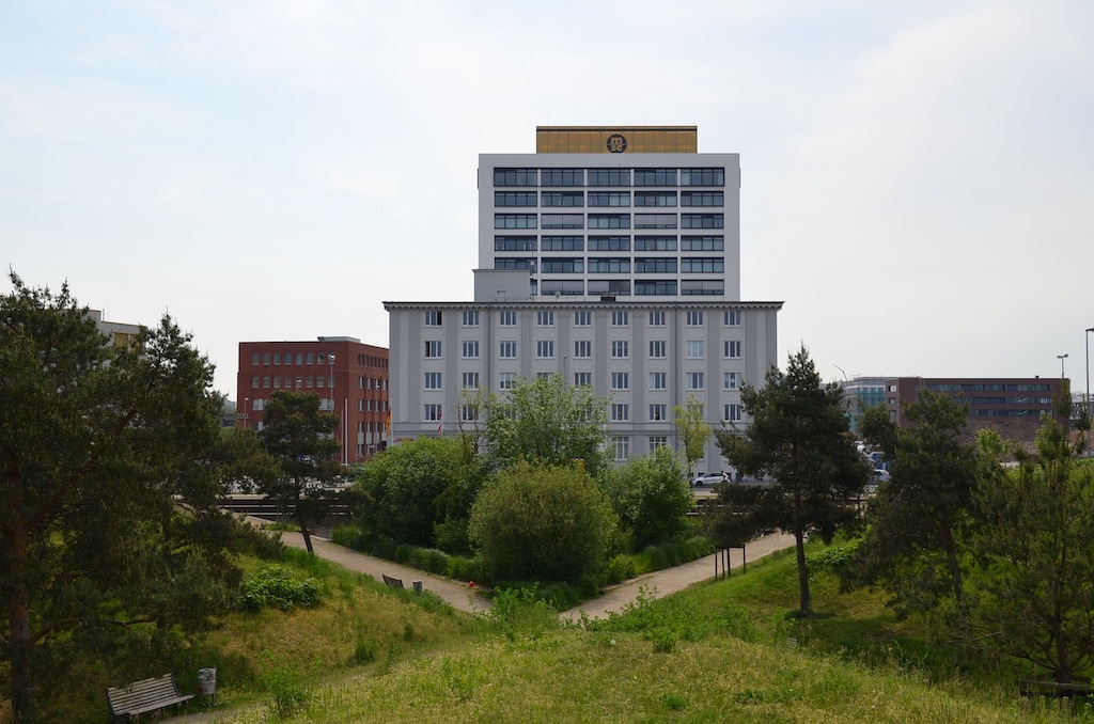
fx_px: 1274
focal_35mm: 42
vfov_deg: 31.7
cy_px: 362
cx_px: 547
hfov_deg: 46.5
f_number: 9
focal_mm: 28
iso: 100
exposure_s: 1/320
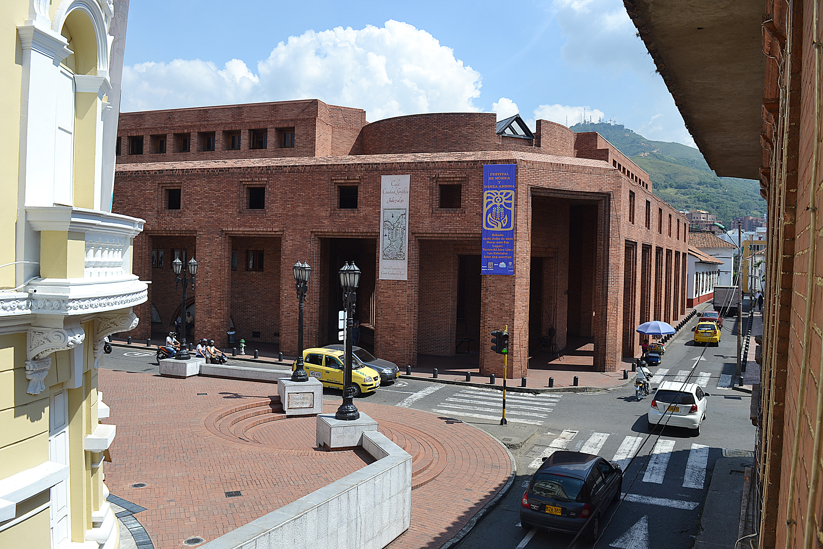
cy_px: 274
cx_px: 412
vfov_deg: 47.9
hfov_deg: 67.4
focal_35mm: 27
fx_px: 617
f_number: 8
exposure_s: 1/250
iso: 100
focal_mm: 18
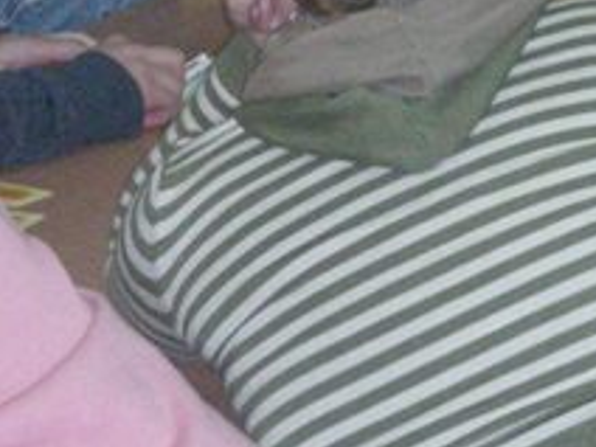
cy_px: -79
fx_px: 8316
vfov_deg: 3.1
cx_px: 627
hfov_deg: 4.1
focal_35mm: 483
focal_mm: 21.3
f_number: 3.5
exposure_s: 1/120
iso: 623
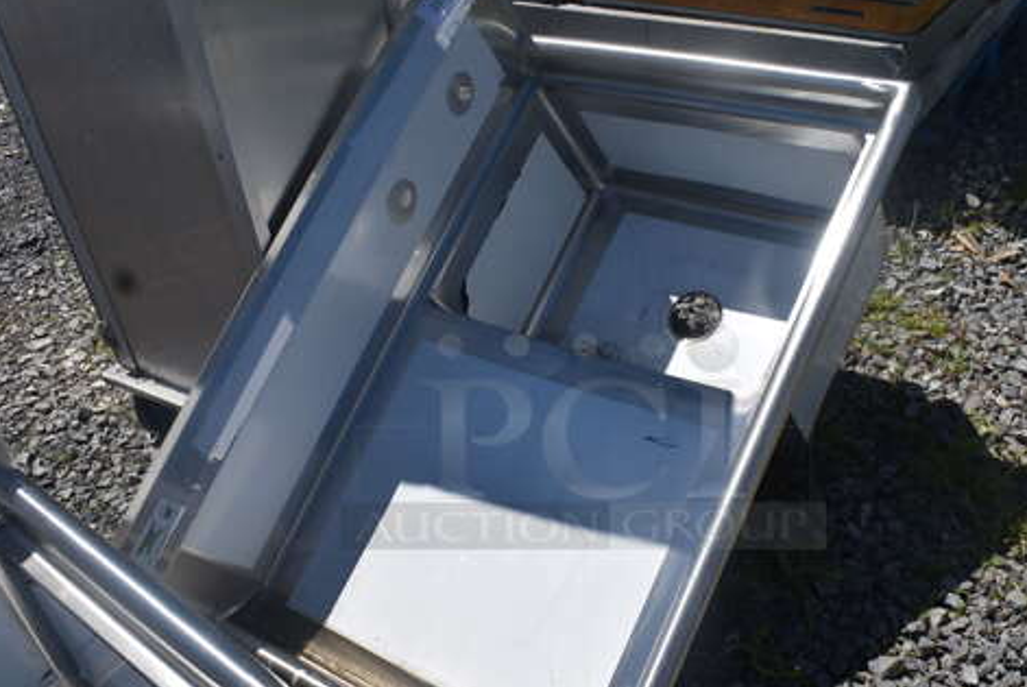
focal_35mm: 35
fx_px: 999
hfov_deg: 54.2
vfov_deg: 37.7
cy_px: 434
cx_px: 584
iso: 100
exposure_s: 1/400
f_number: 8
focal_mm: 18
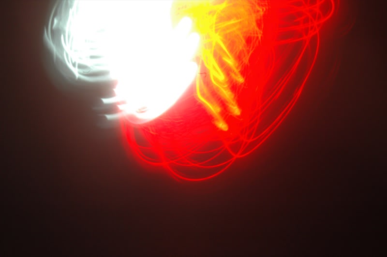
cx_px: 194
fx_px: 902
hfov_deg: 24.2
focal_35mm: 84
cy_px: 128
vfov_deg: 16.2
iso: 400
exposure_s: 3
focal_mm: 56
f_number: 32
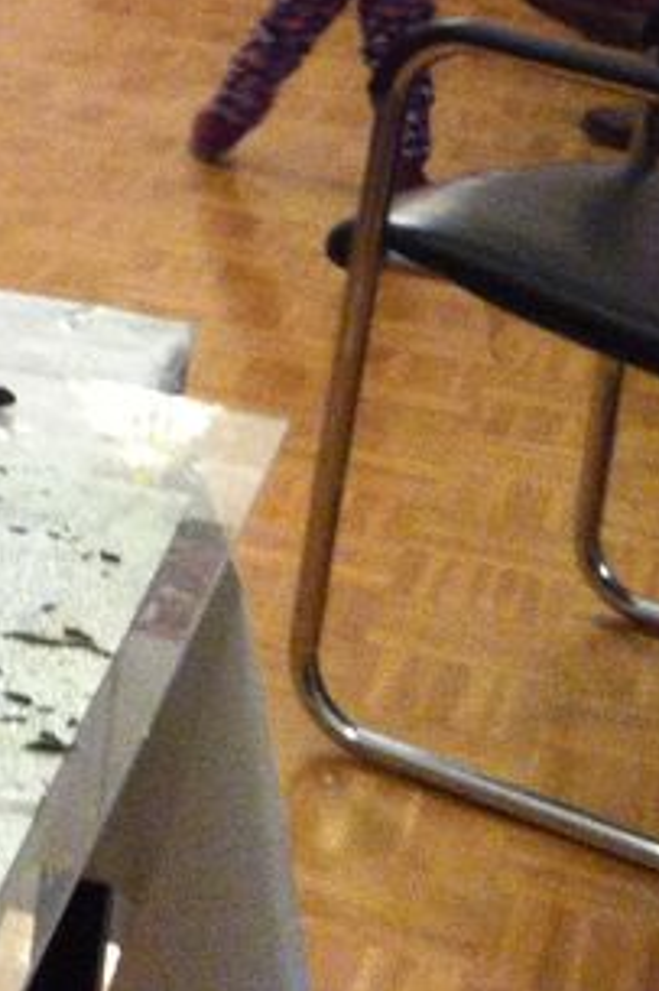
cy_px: -249
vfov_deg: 16.0
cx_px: -864
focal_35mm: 122
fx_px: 3353
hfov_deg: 10.0
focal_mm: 3.85
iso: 400
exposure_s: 1/15
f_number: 2.8
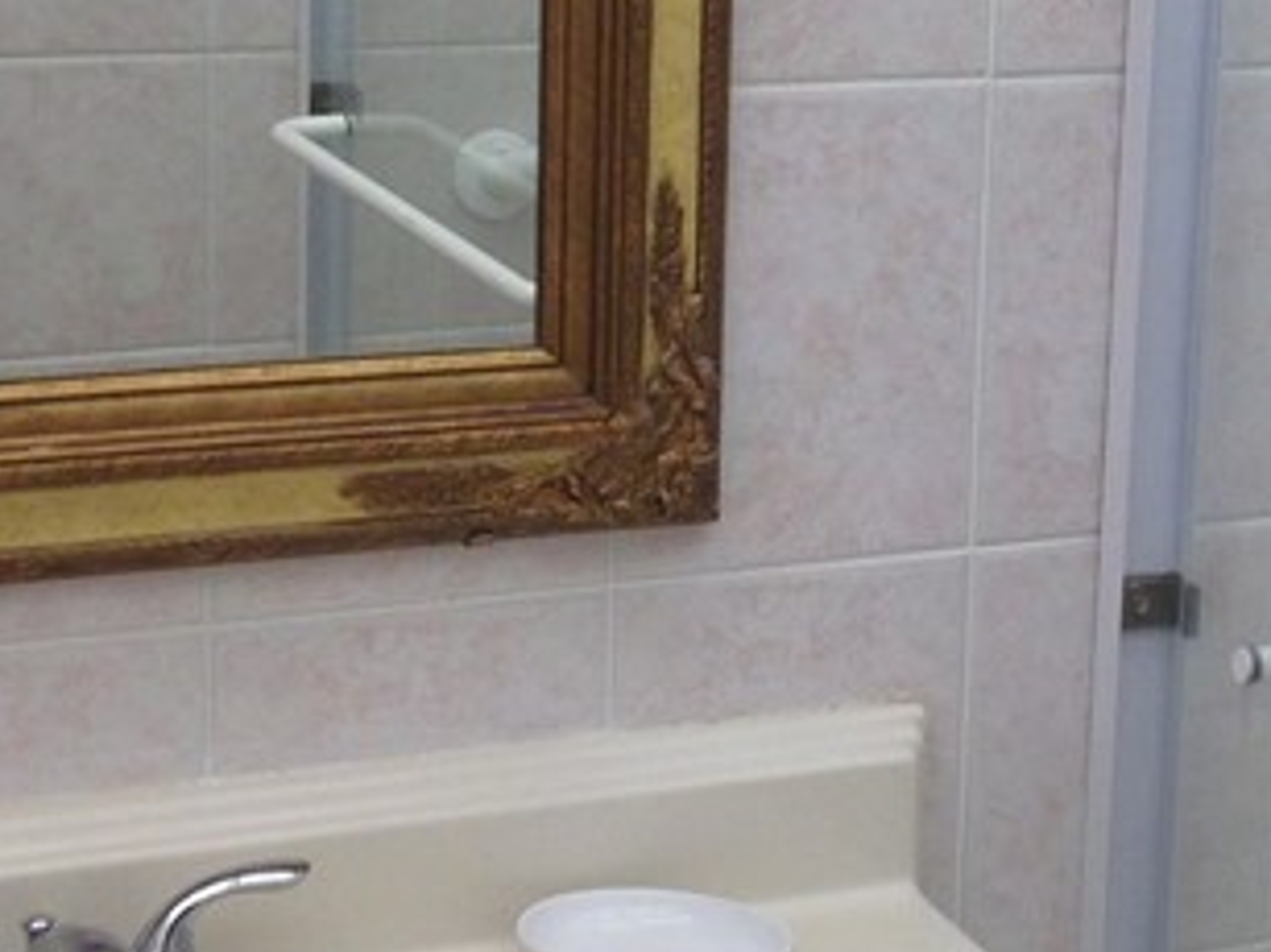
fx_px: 4037
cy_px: 422
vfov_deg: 13.4
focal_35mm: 110
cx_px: 1288
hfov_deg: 17.5
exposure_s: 1/60
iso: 50
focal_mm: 4.12
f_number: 2.4
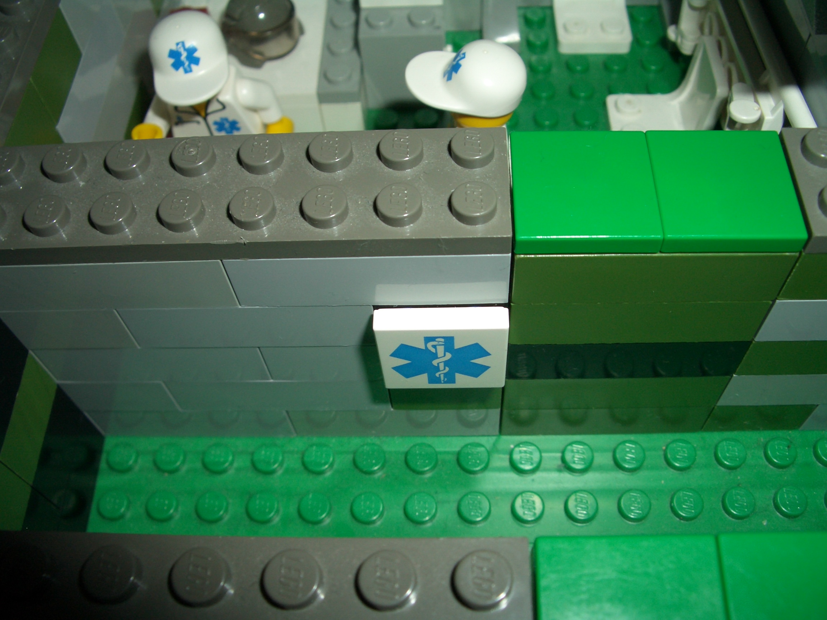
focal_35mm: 35
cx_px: 414
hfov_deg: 52.6
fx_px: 836
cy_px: 310
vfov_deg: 40.7
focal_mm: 5.8
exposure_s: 1/60
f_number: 4.3
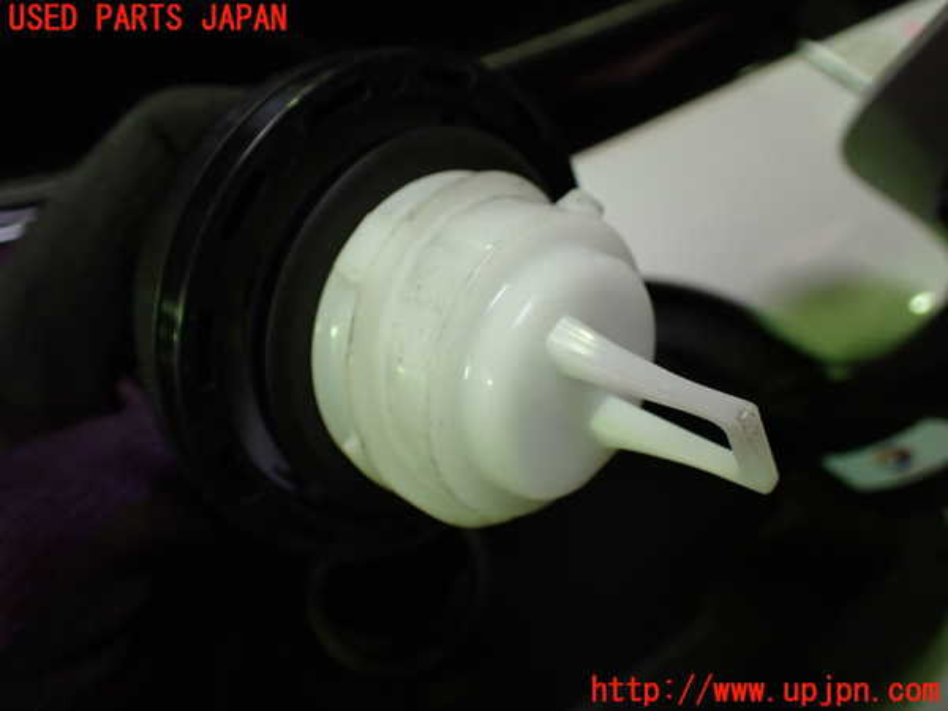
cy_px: 356
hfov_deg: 60.0
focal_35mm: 30
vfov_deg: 46.8
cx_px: 474
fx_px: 822
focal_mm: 5.4
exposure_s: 1/125
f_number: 2.3
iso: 400
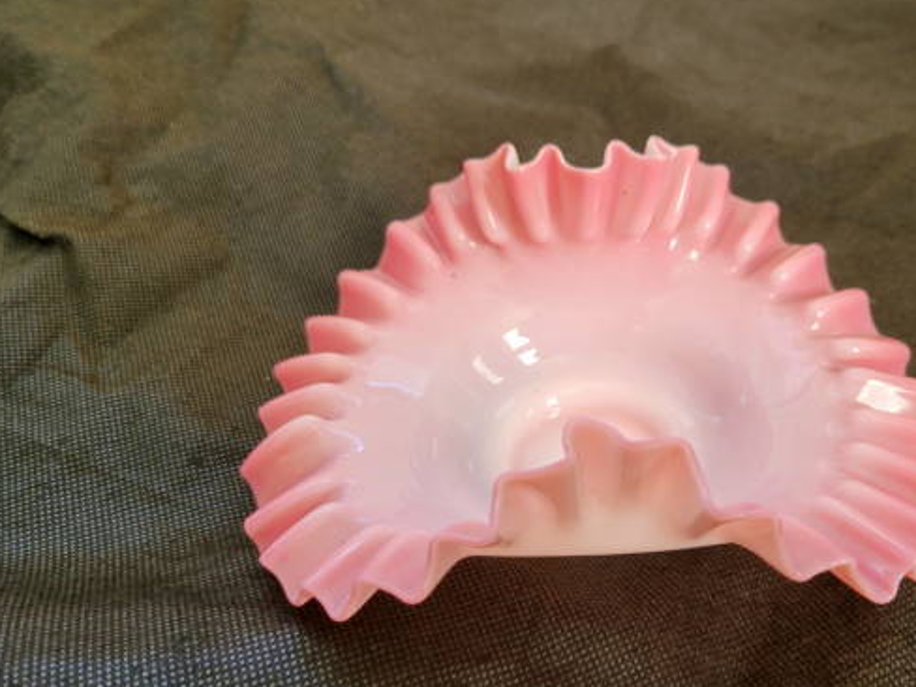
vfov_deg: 44.0
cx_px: 552
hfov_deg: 56.4
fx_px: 847
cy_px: 409
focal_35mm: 32
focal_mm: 5.4
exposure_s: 1/60
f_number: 1.8
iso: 200
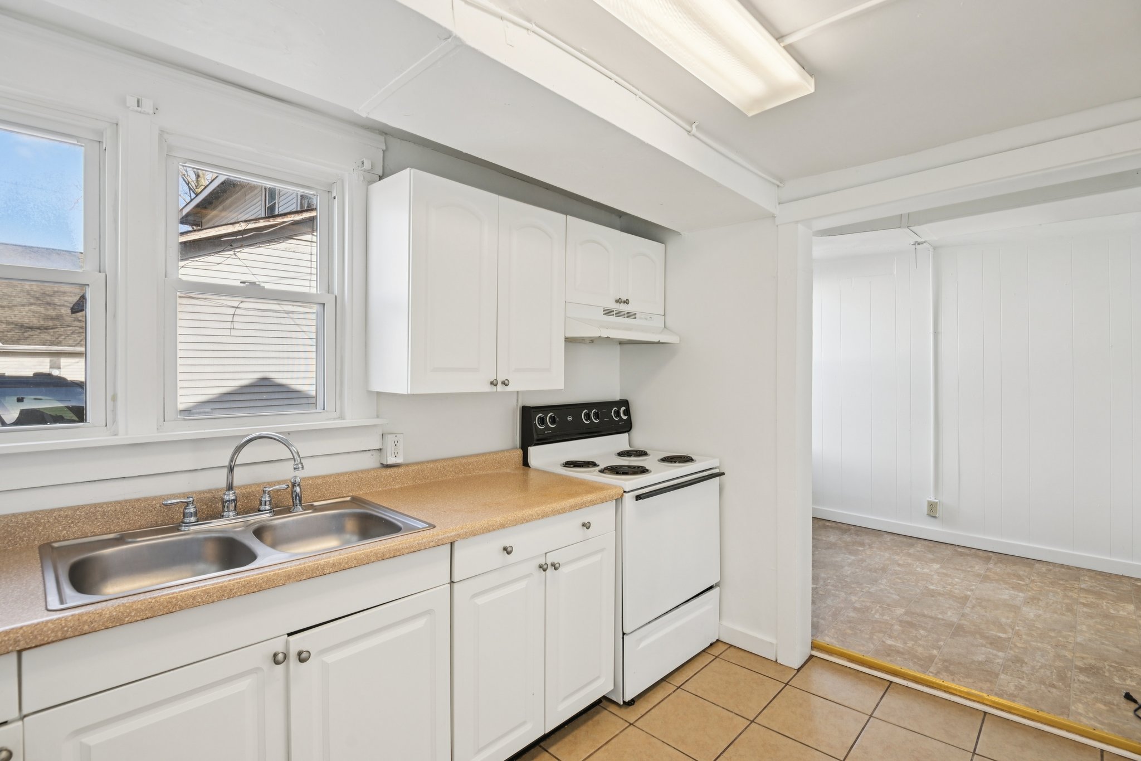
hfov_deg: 96.7
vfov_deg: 73.7
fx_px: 507
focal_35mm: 16
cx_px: 570
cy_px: 380
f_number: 8
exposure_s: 1/50
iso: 100
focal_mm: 16
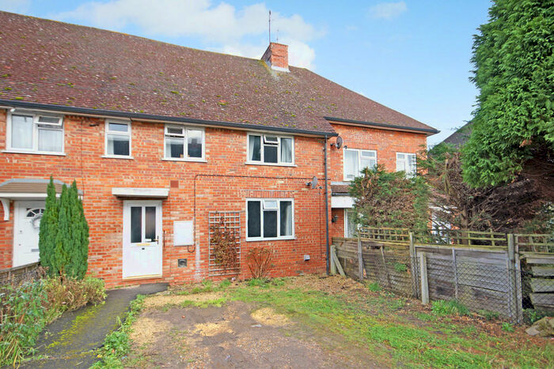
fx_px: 277
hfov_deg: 90.0
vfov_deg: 67.4
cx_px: 277
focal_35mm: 18
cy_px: 184
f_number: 6.3
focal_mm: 12
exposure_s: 1/50
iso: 200
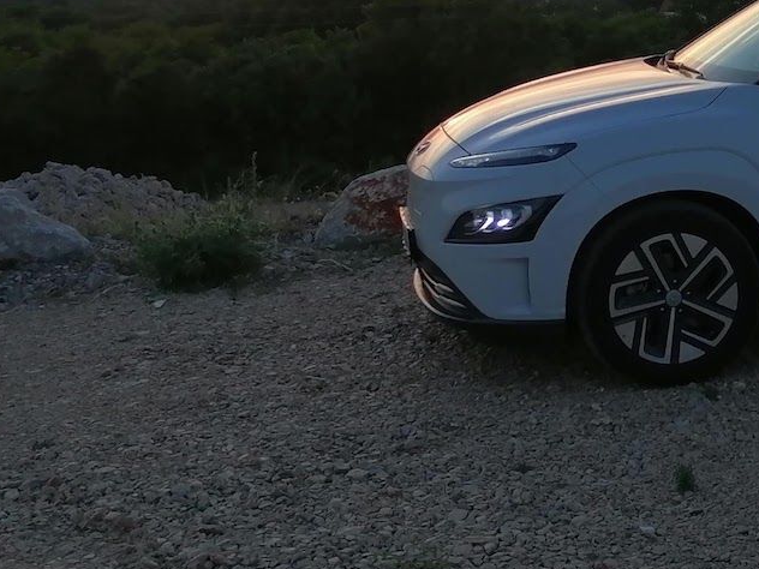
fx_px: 1776
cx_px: 776
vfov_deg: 17.9
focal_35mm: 81
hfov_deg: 23.1
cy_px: 66
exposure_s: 1/259
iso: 50
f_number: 1.8
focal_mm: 5.3
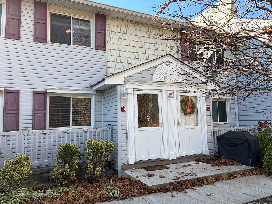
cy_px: 101
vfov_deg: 51.4
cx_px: 139
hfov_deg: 65.3
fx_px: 212
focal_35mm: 27
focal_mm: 5.96
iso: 64
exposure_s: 1/756
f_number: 1.6
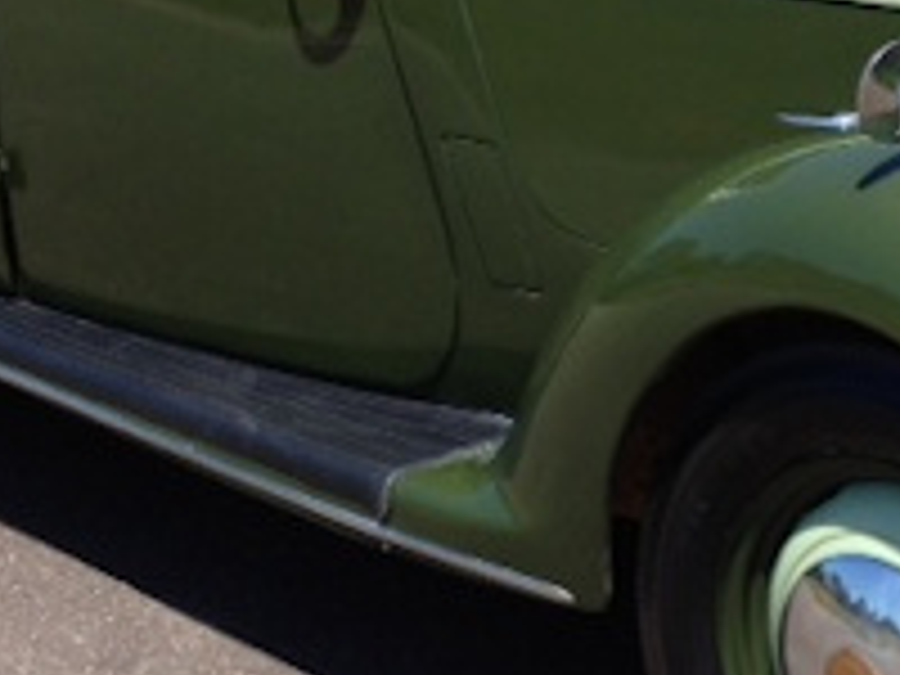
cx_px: 662
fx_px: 2782
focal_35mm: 107
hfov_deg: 18.3
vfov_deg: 13.8
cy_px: 230
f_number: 2.4
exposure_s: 1/1284
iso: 50
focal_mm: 4.28
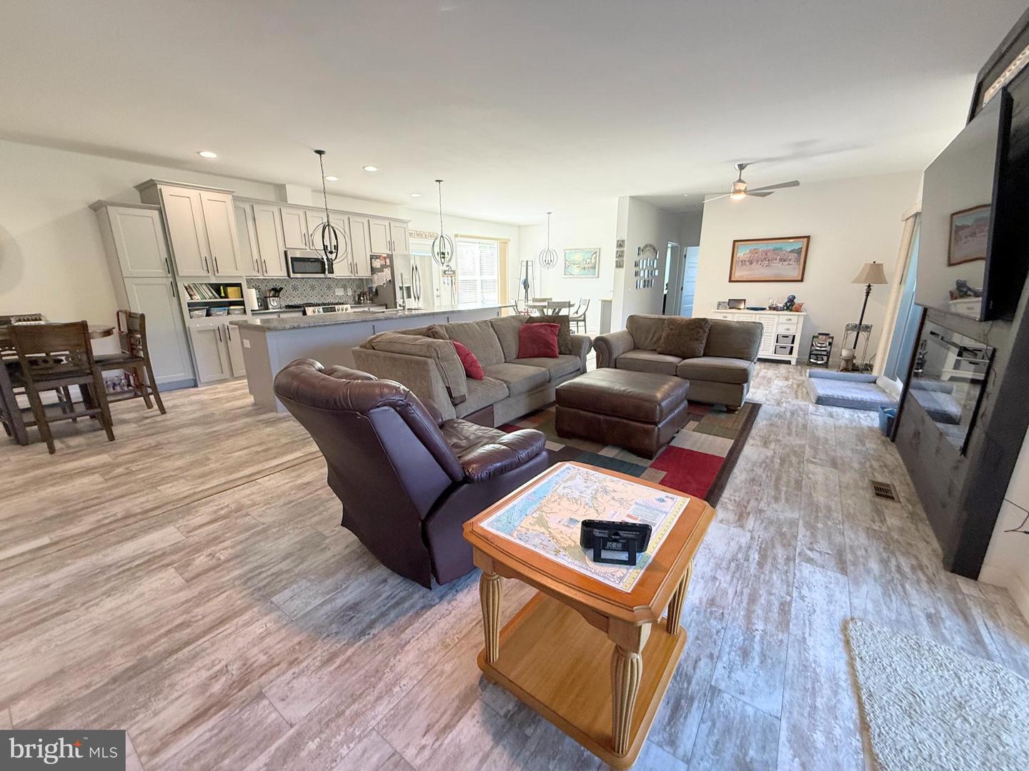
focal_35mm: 14
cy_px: 386
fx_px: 416
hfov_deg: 102.1
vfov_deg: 85.7
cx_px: 514
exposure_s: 1/120
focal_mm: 2.22
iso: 200
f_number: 2.2
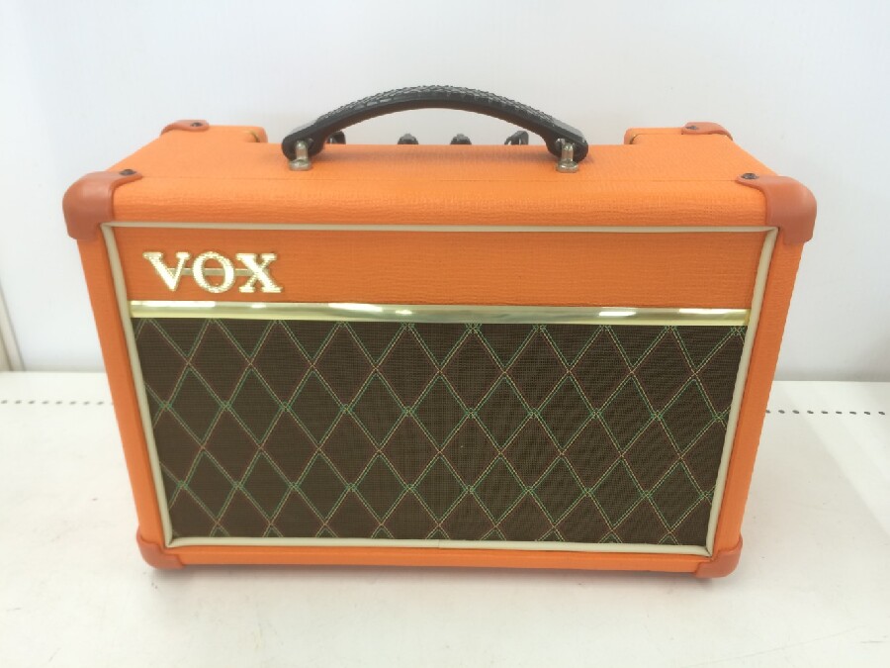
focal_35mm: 29
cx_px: 445
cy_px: 334
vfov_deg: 48.2
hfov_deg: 61.7
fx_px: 746
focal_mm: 4.15
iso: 40
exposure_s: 1/30
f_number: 2.2
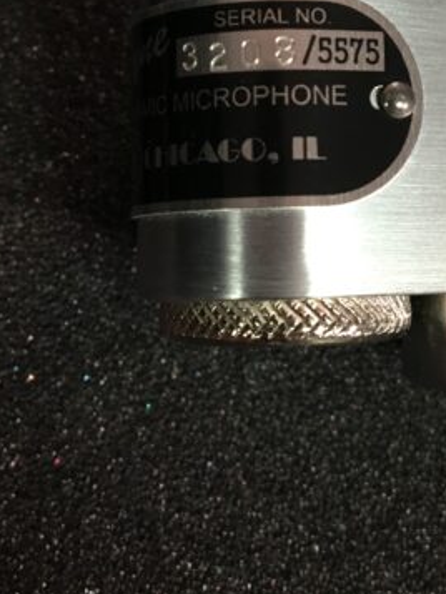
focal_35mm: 65
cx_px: 298
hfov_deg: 22.5
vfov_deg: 28.9
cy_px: 85
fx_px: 1116
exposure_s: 1/33
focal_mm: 4.15
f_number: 2.2
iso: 125
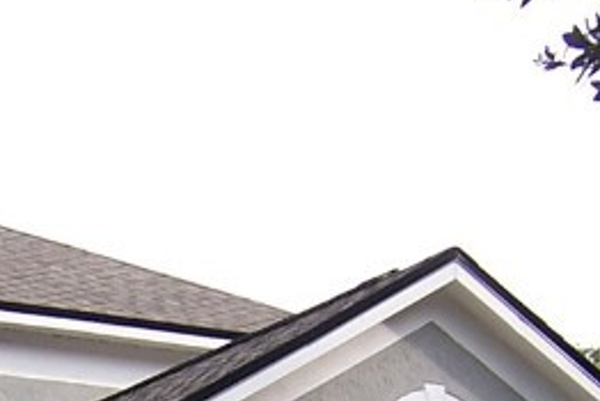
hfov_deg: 14.4
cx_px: -277
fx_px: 2234
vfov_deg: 9.5
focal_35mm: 134
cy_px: 846
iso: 80
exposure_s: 1/350
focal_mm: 5.5
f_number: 3.4
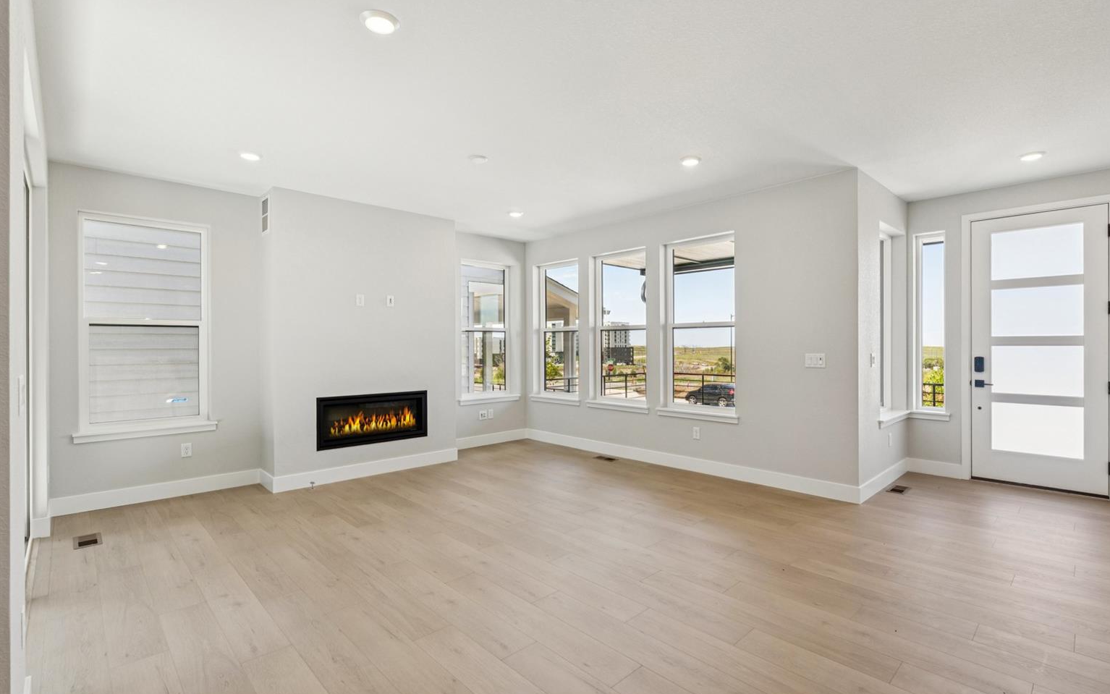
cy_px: 348
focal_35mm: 18
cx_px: 575
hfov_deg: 92.6
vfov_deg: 66.4
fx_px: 530
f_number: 8
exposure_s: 1/80
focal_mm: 16.5
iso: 160
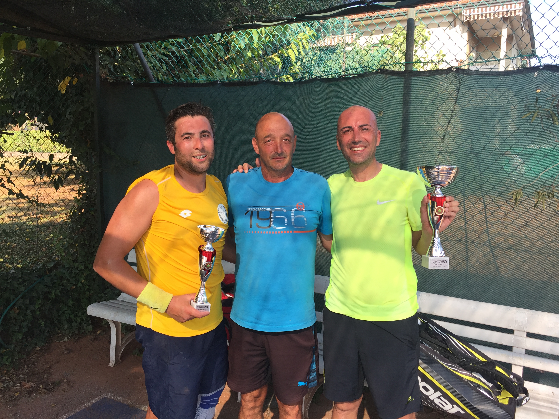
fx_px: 468
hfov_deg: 61.7
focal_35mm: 29
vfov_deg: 48.2
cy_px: 210
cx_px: 280
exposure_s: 1/353
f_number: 2.2
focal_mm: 4.15
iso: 32
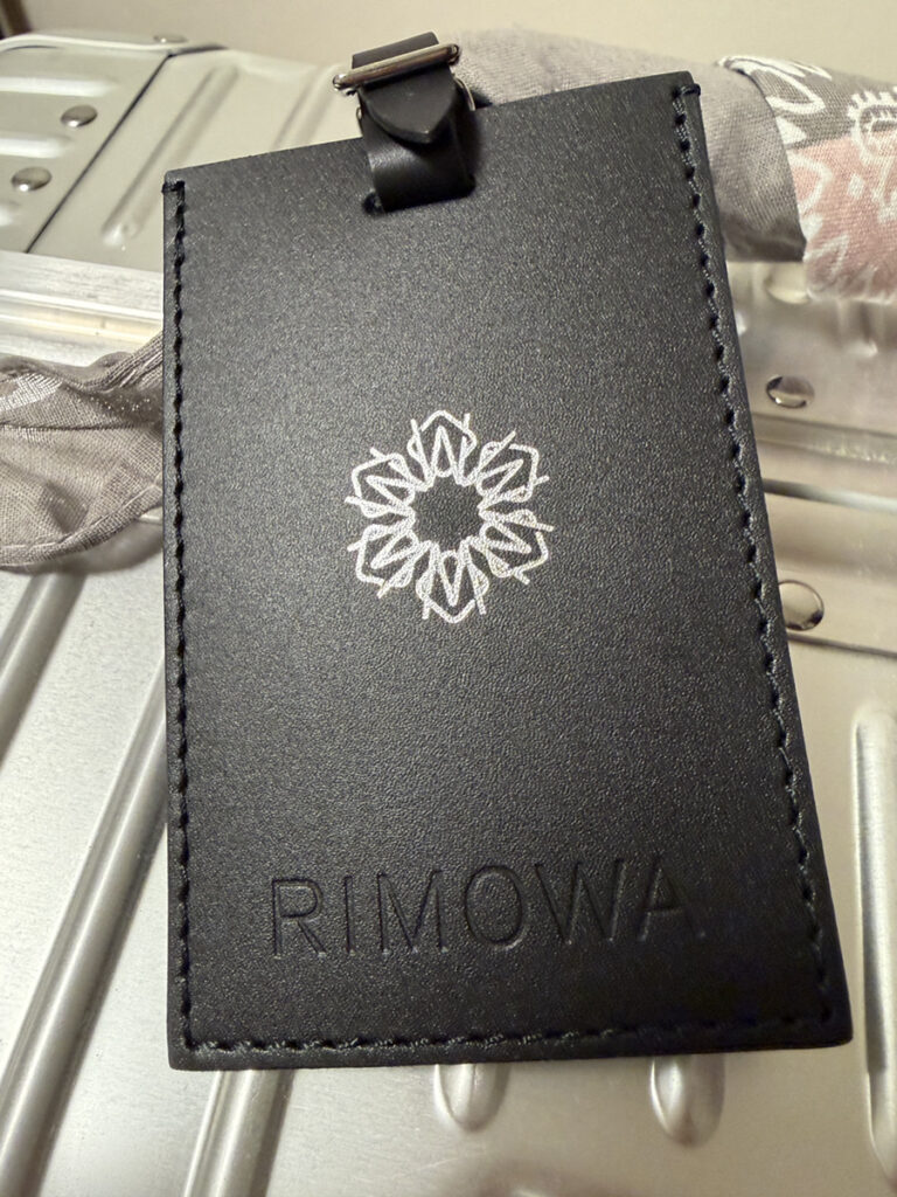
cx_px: 448
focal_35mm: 26
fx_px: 898
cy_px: 598
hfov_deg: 53.1
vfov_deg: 67.3
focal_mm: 2.22
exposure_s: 1/60
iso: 400
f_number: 2.2
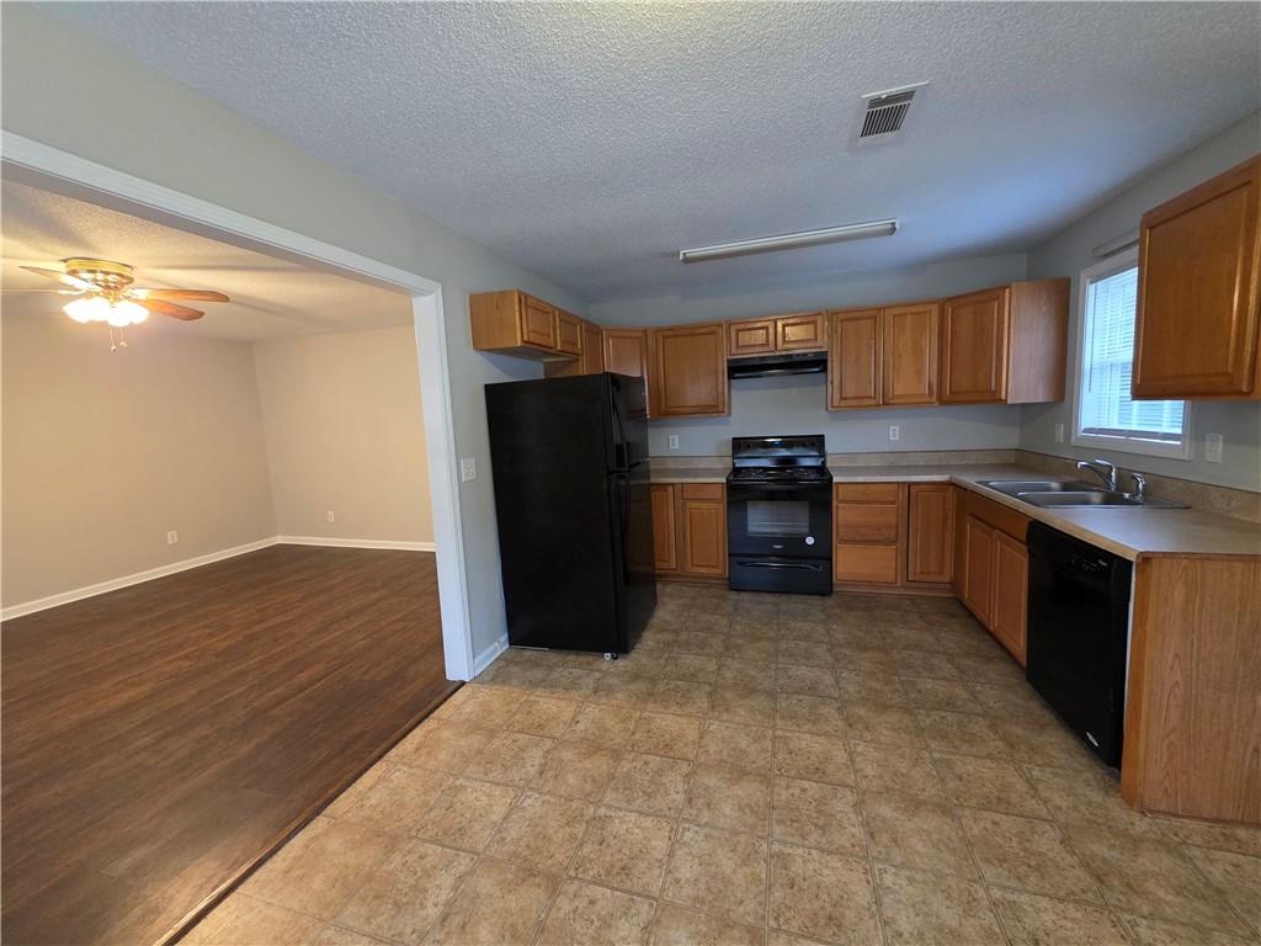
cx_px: 630
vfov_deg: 89.9
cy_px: 473
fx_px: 474
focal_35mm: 13
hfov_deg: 106.2
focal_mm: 2.2
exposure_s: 1/60
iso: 640
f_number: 1.9
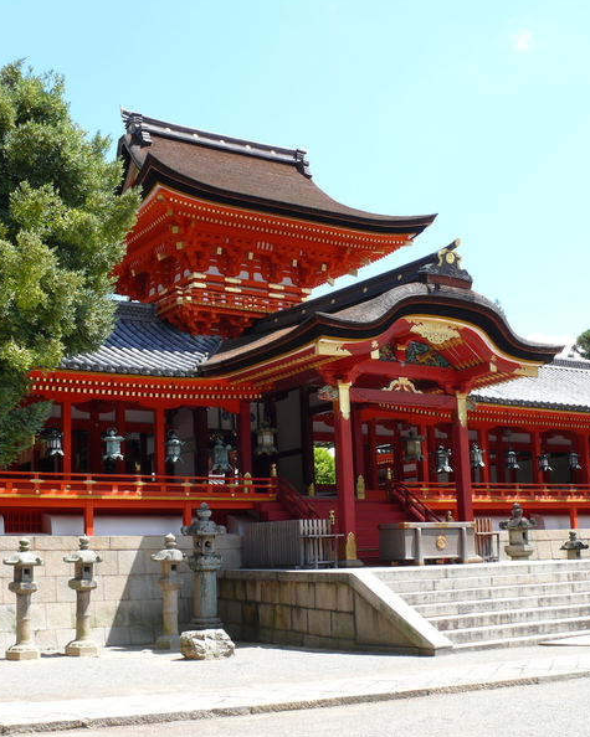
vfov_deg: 40.3
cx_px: 279
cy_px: 367
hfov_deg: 32.7
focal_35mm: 46
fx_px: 1004
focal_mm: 7.4
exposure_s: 1/250
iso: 100
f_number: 5
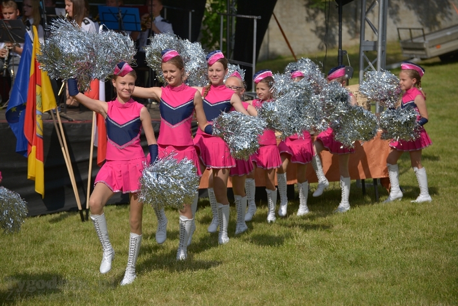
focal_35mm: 135
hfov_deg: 15.2
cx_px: 229
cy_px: 153
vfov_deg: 10.2
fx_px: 1718
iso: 100
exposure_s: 1/2500
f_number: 5.6
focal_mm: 135
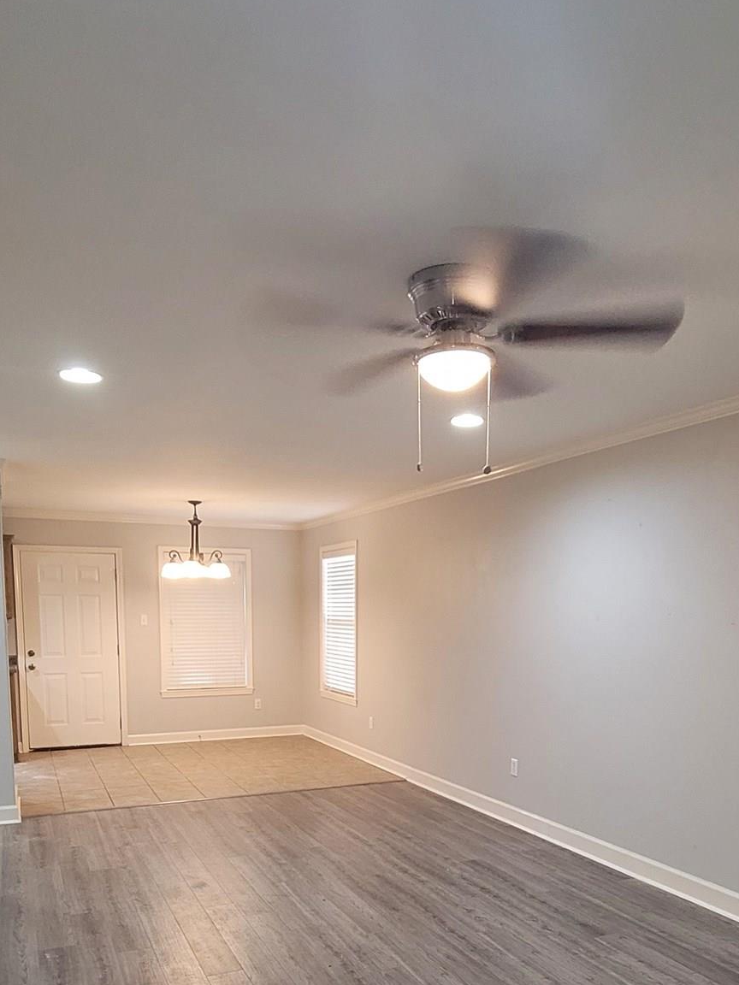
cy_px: 701
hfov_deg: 53.0
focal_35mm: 26
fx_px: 740
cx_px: 396
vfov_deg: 64.5
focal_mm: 2.2
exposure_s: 1/40
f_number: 2.2
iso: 400
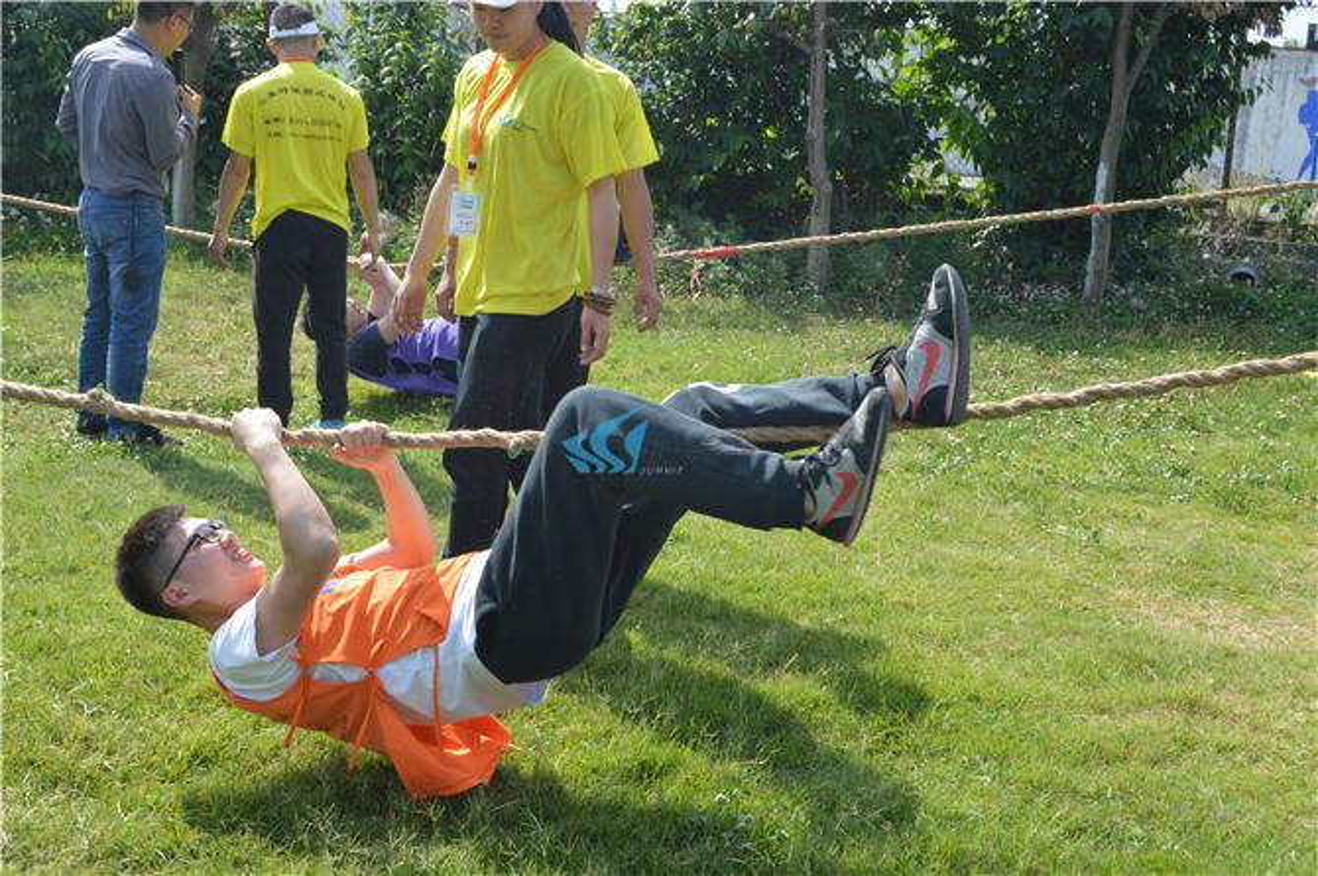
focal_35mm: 45
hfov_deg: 43.7
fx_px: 1645
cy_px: 438
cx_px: 659
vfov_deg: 29.8
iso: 800
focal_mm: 30
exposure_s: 1/500
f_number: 11
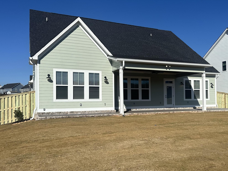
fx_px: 237
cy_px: 94
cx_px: 155
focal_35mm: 36
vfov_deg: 39.6
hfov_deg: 50.3
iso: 80
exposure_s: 1/9709
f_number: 1.78
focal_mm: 6.86
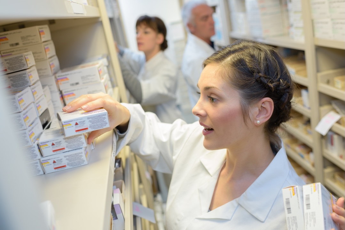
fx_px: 335
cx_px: 172
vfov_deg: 37.9
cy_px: 115
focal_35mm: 35
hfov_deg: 54.4
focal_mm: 35
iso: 400
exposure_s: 1/60
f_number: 3.5
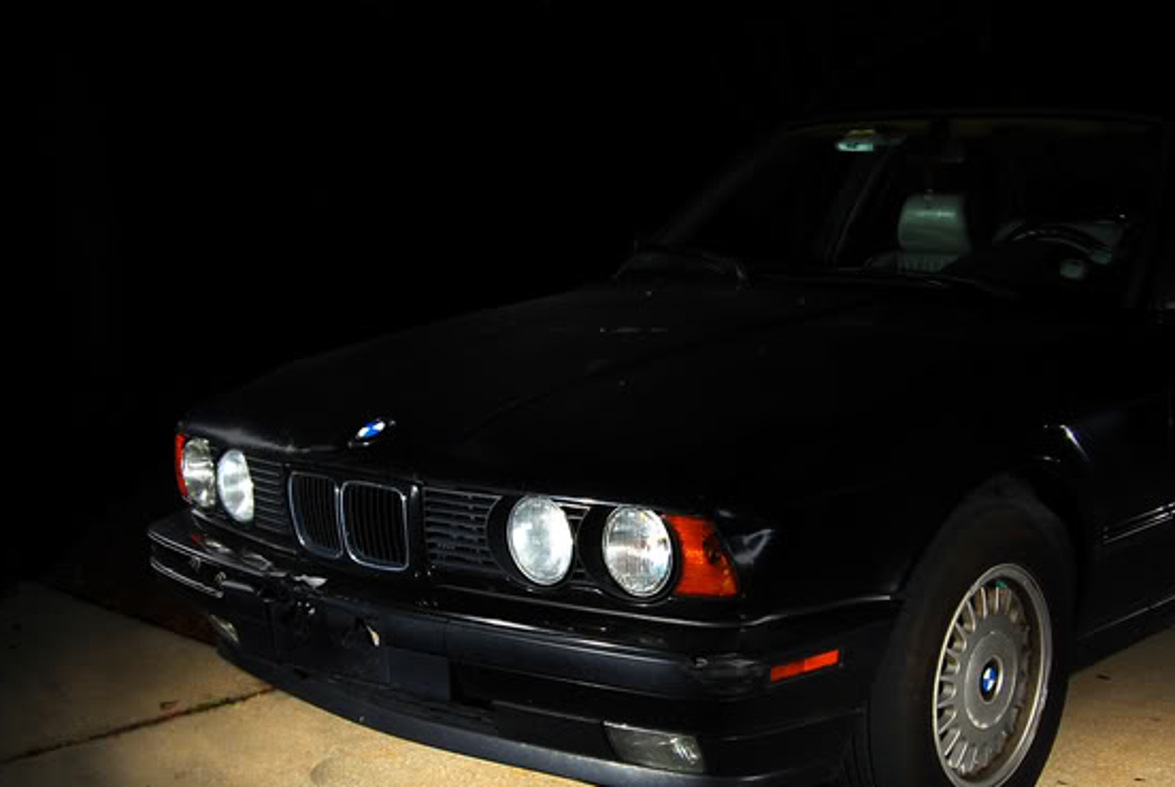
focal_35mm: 50
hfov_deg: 39.5
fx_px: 1635
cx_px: 667
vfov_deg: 26.9
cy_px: 543
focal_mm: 18
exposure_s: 1/160
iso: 100
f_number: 8
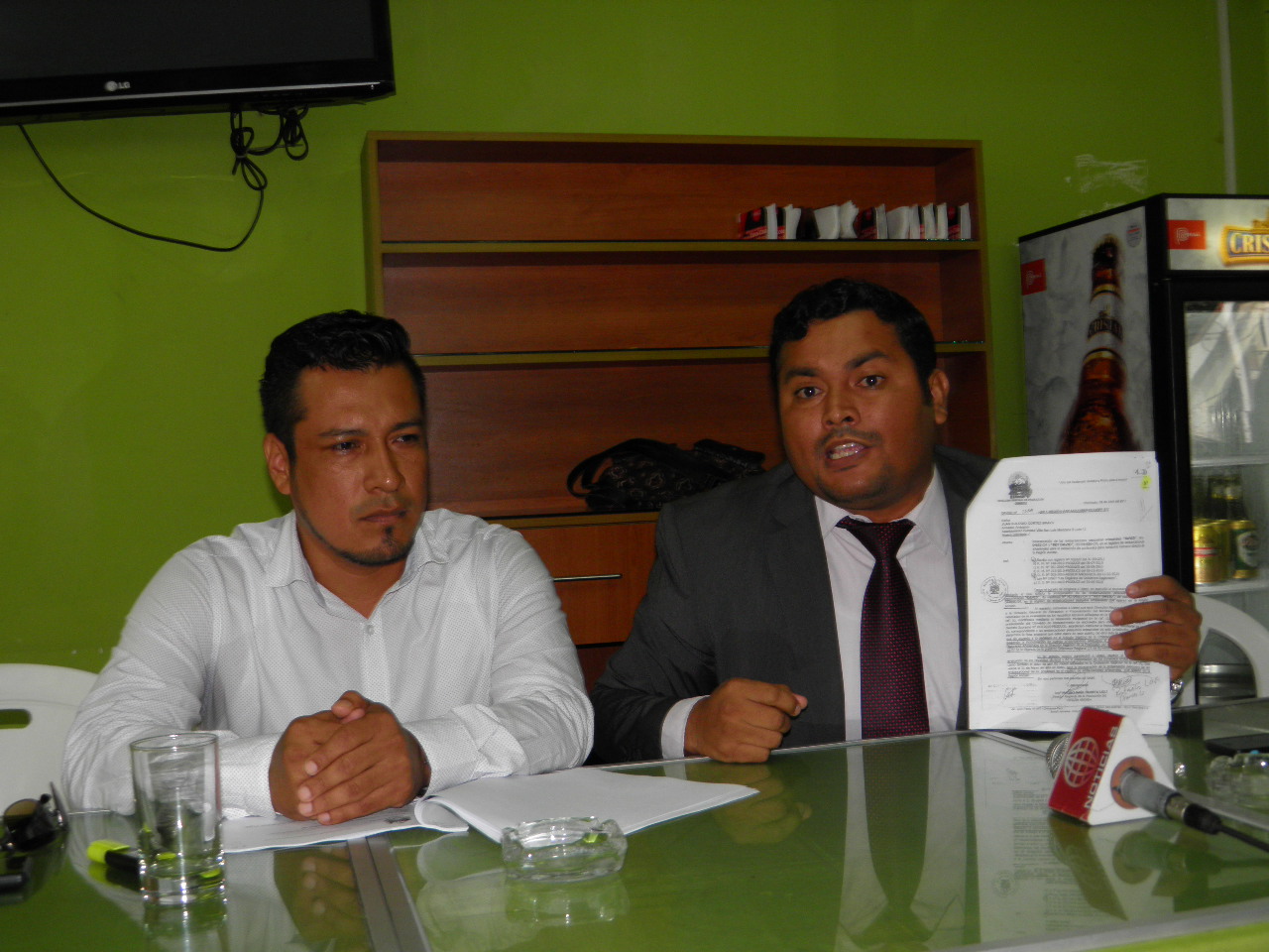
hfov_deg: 47.9
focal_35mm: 39
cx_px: 634
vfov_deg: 36.8
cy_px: 476
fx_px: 1430
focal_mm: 7.1
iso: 100
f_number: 3.2
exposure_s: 1/60
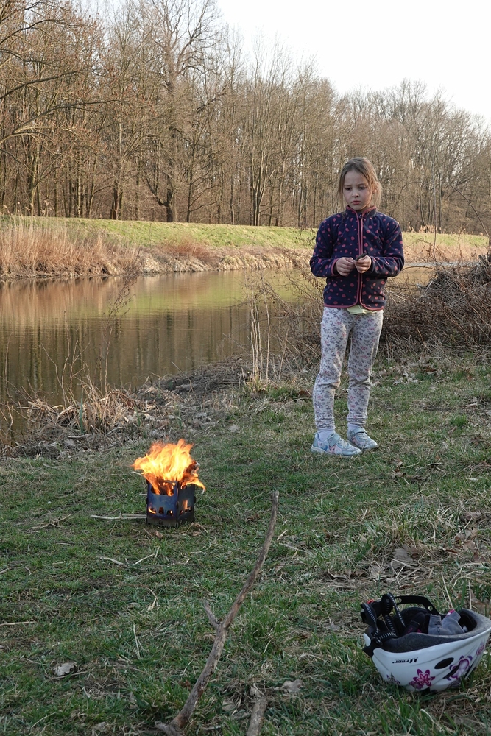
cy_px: 368
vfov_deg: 34.5
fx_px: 1186
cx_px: 246
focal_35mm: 58
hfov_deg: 23.4
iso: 160
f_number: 8
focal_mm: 21.56
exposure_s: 1/60
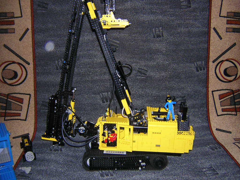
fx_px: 250
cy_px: 90
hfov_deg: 51.4
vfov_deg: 39.7
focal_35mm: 36
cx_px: 120
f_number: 2.6
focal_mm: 4.7
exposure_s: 1/60.1
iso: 100
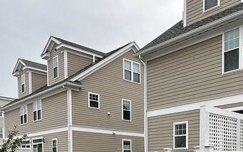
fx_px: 292
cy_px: 180
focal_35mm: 44
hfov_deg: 43.5
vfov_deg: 26.2
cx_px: 187
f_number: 2.2
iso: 40
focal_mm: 2.22
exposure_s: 1/421
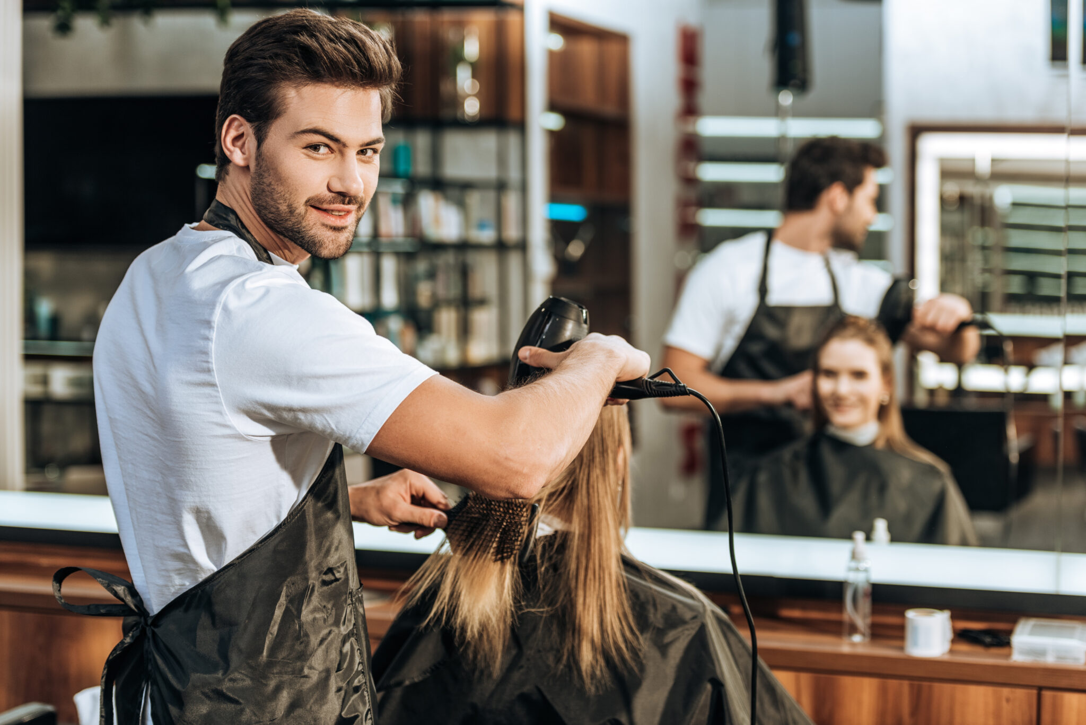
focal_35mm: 75
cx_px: 543
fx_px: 2263
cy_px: 362
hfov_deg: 27.0
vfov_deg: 18.2
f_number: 2.8
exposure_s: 1/200
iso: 160
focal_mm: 75
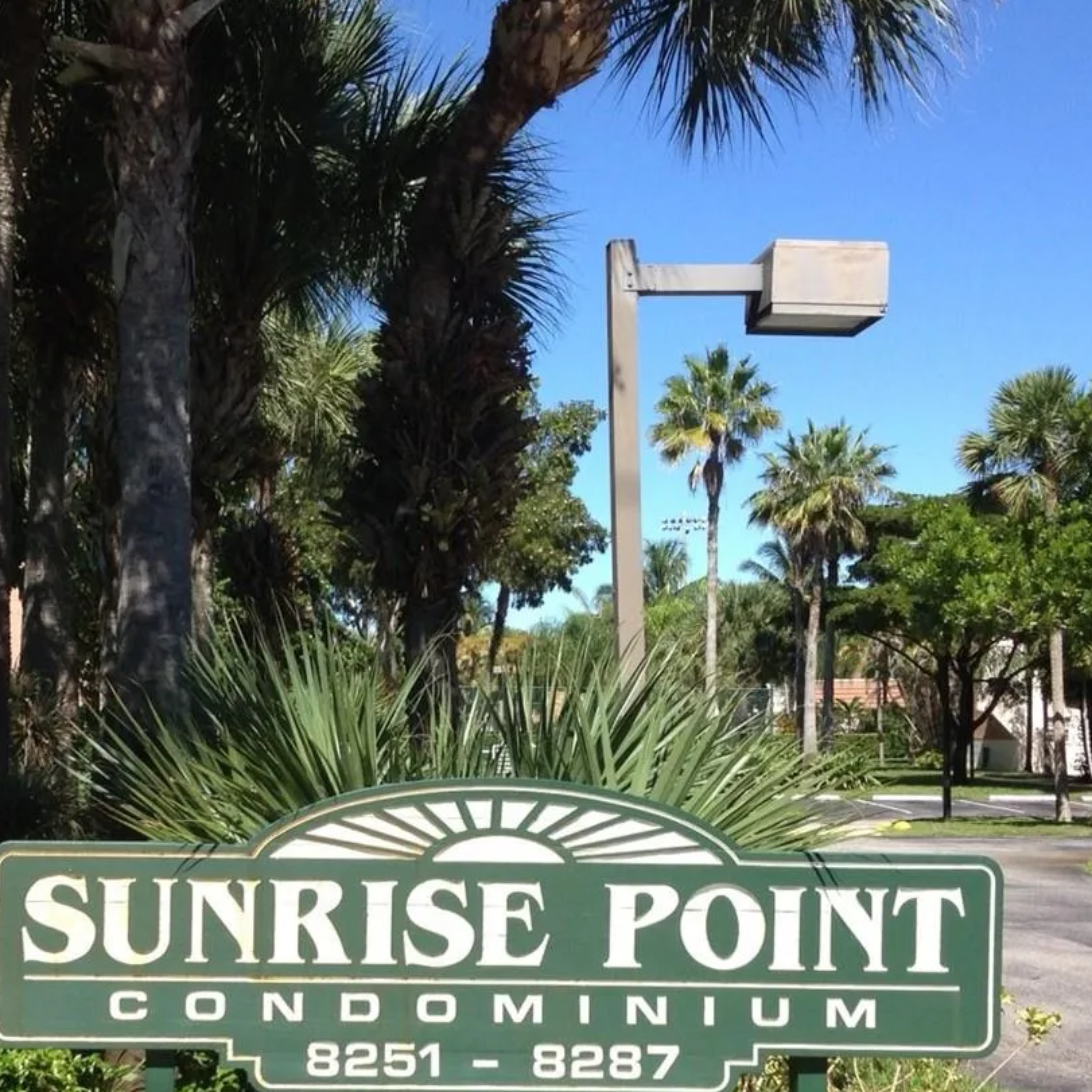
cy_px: 758
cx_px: 254
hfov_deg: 27.7
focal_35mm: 61
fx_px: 2177
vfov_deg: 27.9
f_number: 2.4
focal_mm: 4.28
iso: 80
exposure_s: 1/1284
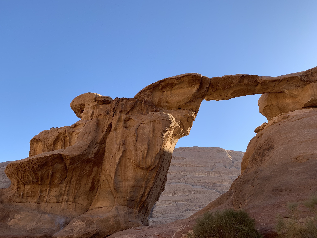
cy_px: 119
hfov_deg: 67.3
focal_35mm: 26
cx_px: 158
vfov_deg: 53.1
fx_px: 238
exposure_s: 1/1124
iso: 25
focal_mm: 4.25
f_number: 1.8
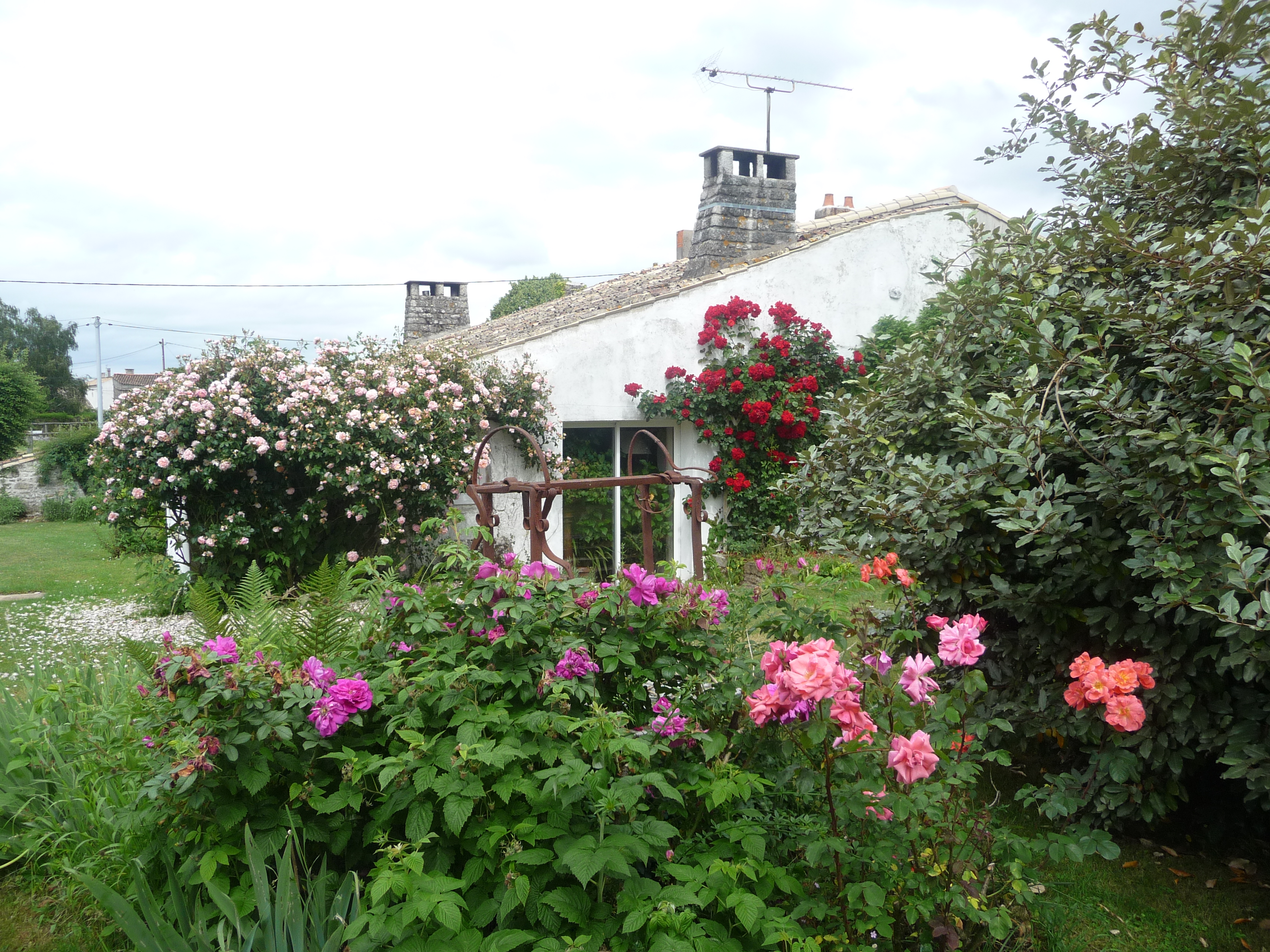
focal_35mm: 28
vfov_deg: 49.7
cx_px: 635
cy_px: 476
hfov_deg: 63.4
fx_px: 1027
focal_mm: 4.7
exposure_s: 1/640
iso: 100
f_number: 3.3
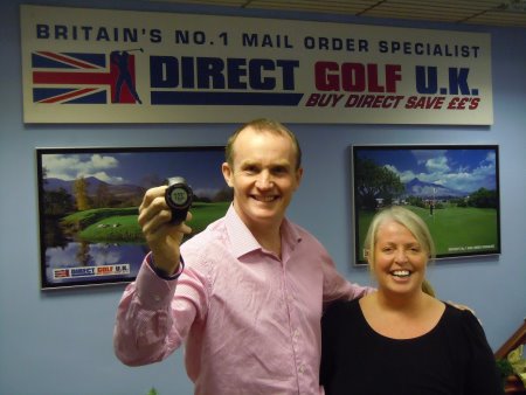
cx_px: 263
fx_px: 684
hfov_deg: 42.1
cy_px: 198
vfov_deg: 32.2
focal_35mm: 45
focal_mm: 8.1
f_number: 3.8
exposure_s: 1/40
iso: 800
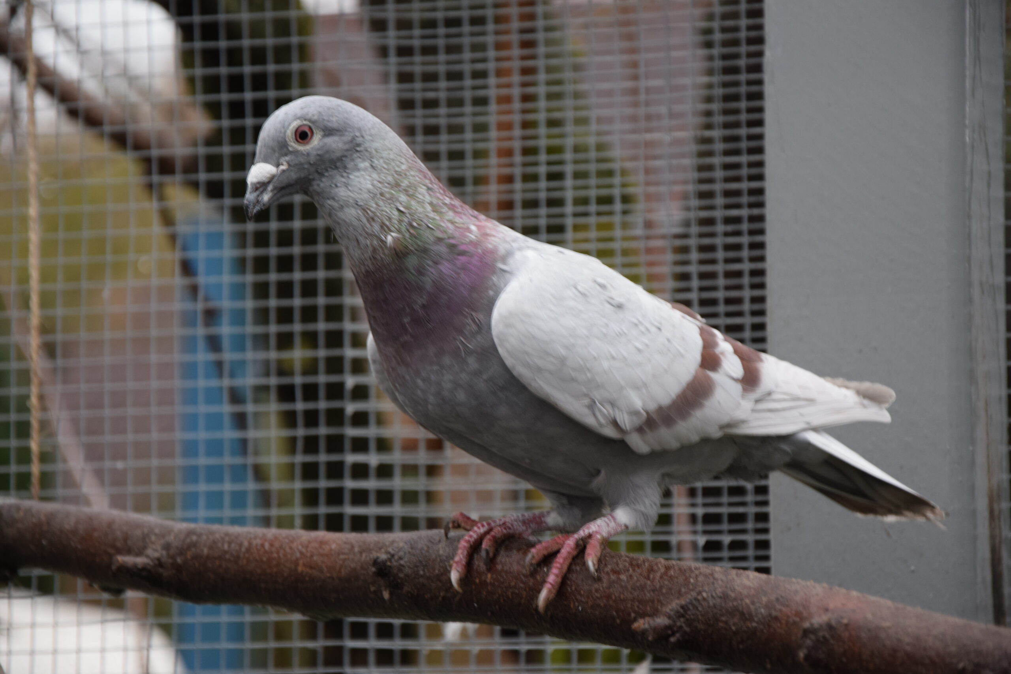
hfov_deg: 14.0
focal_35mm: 147
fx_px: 4128
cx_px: 506
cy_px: 337
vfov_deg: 9.3
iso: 560
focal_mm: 98
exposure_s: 1/60
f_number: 5.6
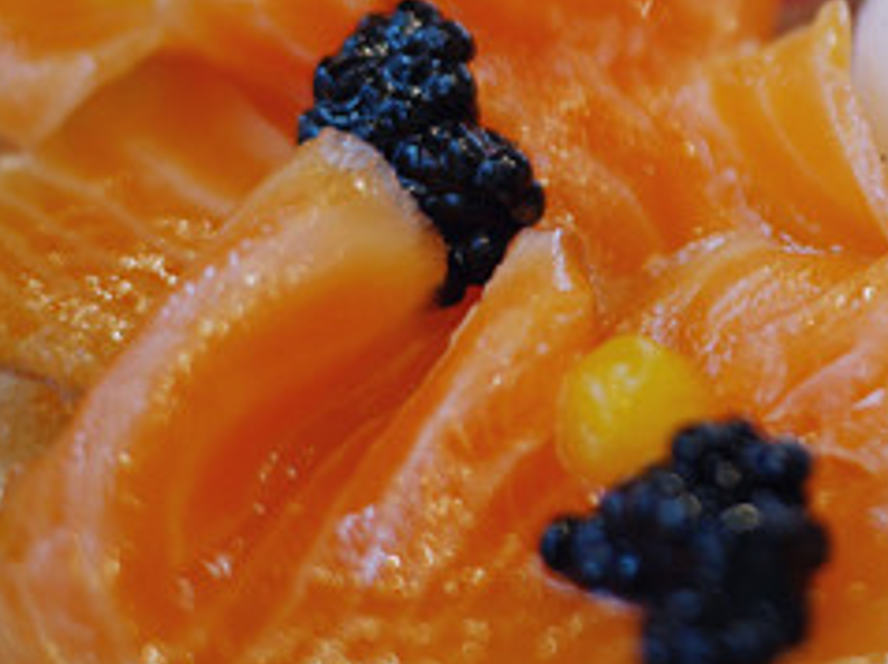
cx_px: 925
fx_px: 2588
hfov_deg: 18.8
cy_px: 30
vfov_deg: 14.4
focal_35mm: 101
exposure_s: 1/60
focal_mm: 20
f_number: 1.7
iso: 250
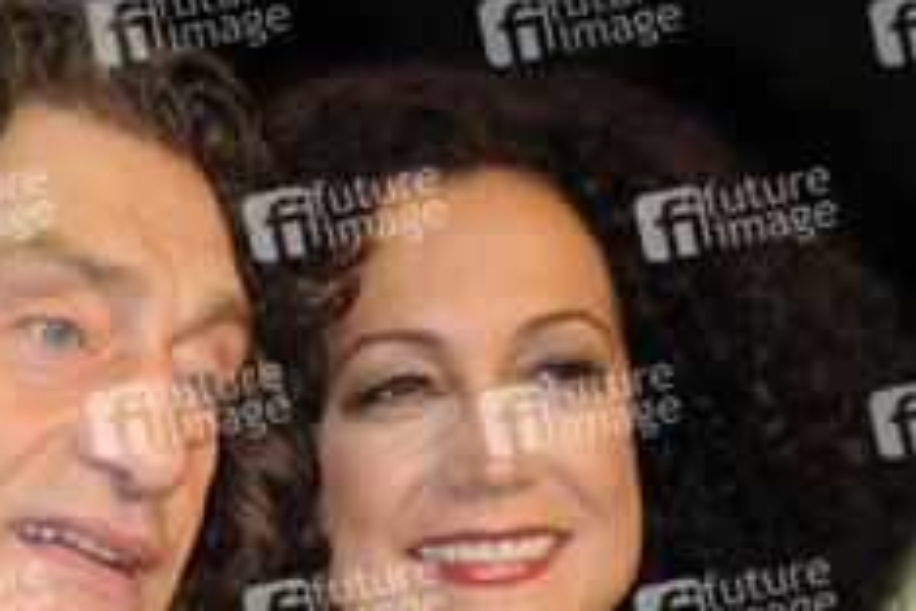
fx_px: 10279
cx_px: 241
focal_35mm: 404
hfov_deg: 5.1
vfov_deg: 3.4
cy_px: 509
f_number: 5.6
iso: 1000
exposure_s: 1/125
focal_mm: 210
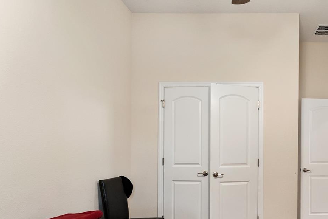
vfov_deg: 51.7
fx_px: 219
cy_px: 154
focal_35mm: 24
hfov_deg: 67.9
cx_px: 255
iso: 500
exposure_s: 1/8
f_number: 8
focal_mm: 14
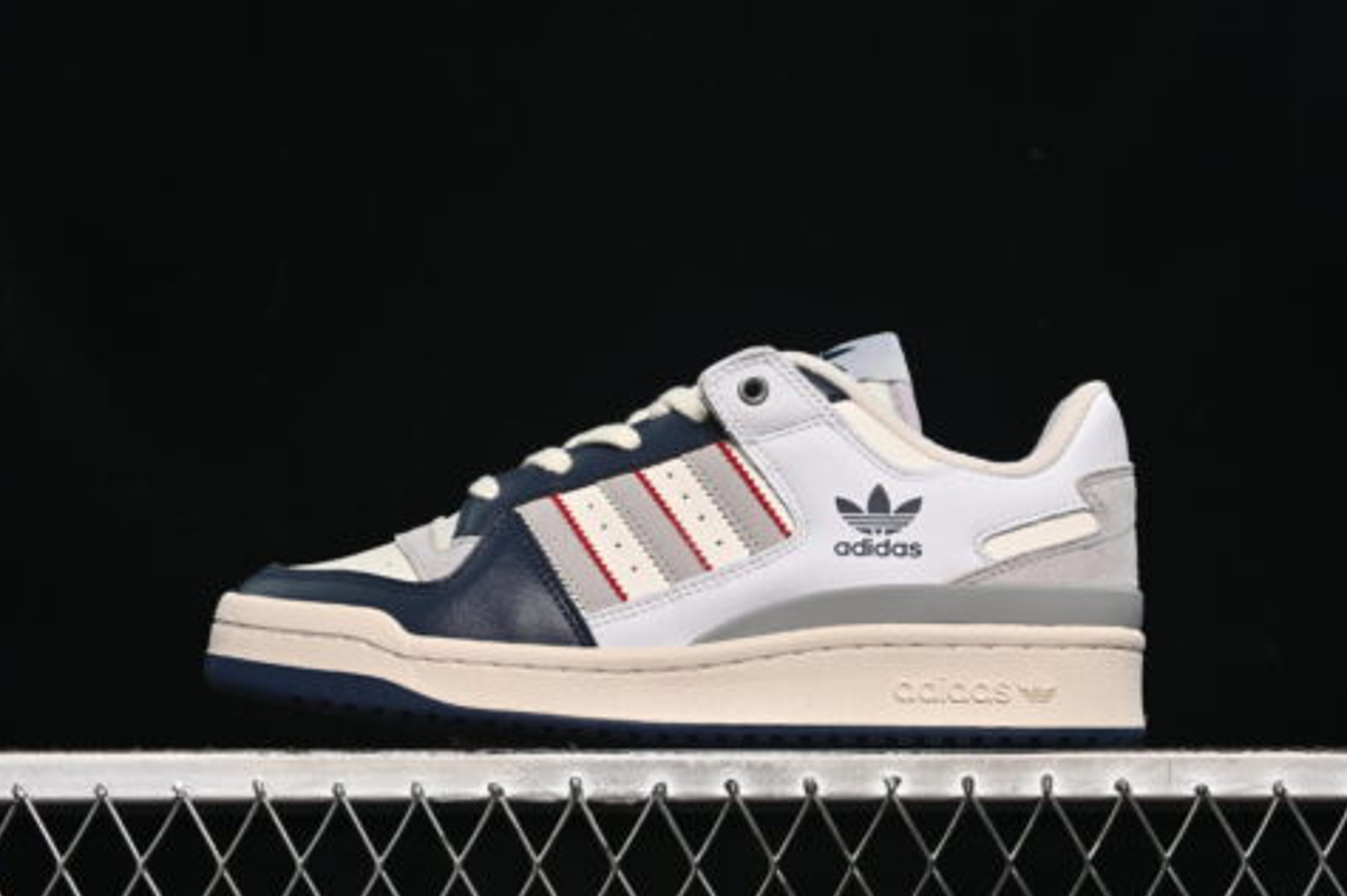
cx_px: 681
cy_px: 461
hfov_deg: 25.7
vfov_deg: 17.3
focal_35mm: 79
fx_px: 2954
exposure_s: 1/50
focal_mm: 50
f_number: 6.3
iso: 160
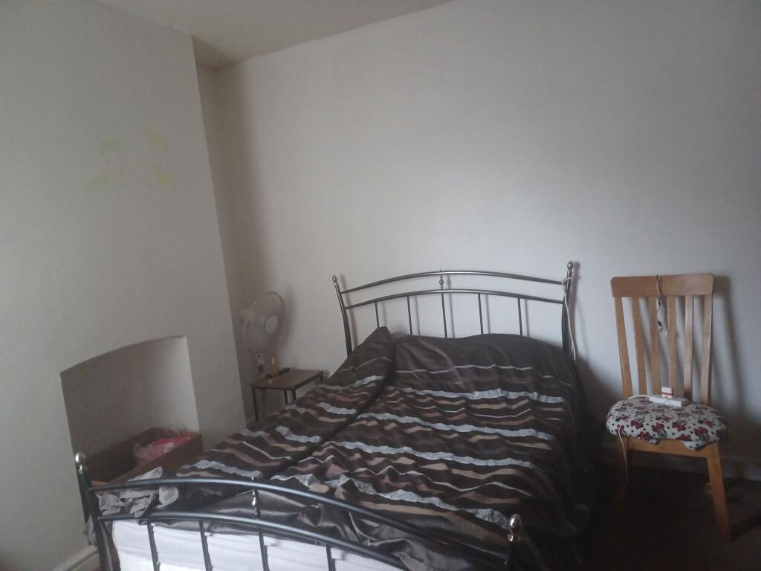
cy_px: 286
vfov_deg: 54.9
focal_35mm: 25
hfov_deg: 69.4
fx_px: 550
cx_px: 380
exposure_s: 1/20
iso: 1250
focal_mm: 4.6
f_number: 1.8
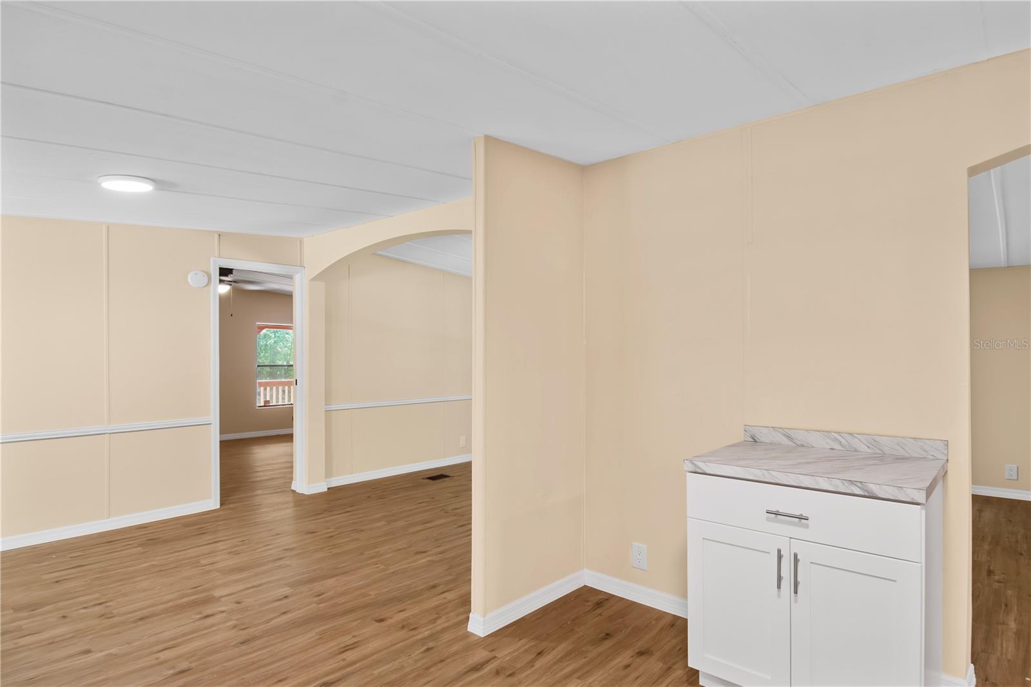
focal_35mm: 20
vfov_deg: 63.2
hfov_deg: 85.4
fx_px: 558
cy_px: 344
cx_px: 516
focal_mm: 13
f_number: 9
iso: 100
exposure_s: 1
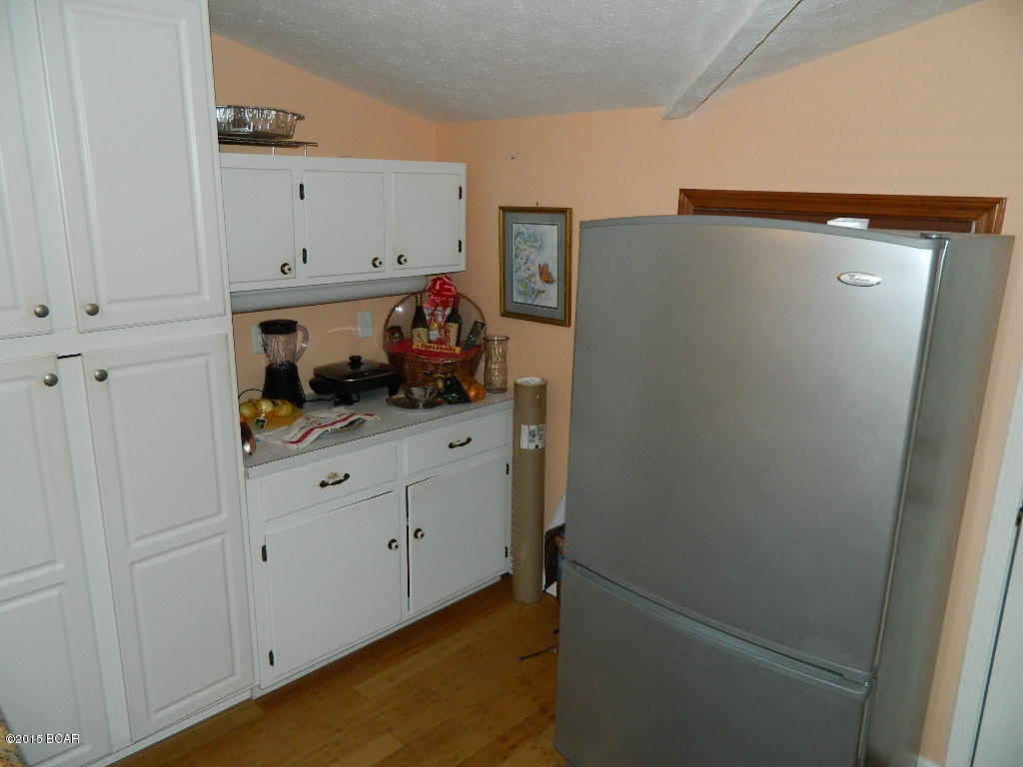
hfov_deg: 69.4
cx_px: 512
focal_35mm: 25
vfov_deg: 54.9
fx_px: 739
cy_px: 384
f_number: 3.1
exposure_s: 1/30
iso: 200
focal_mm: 4.5
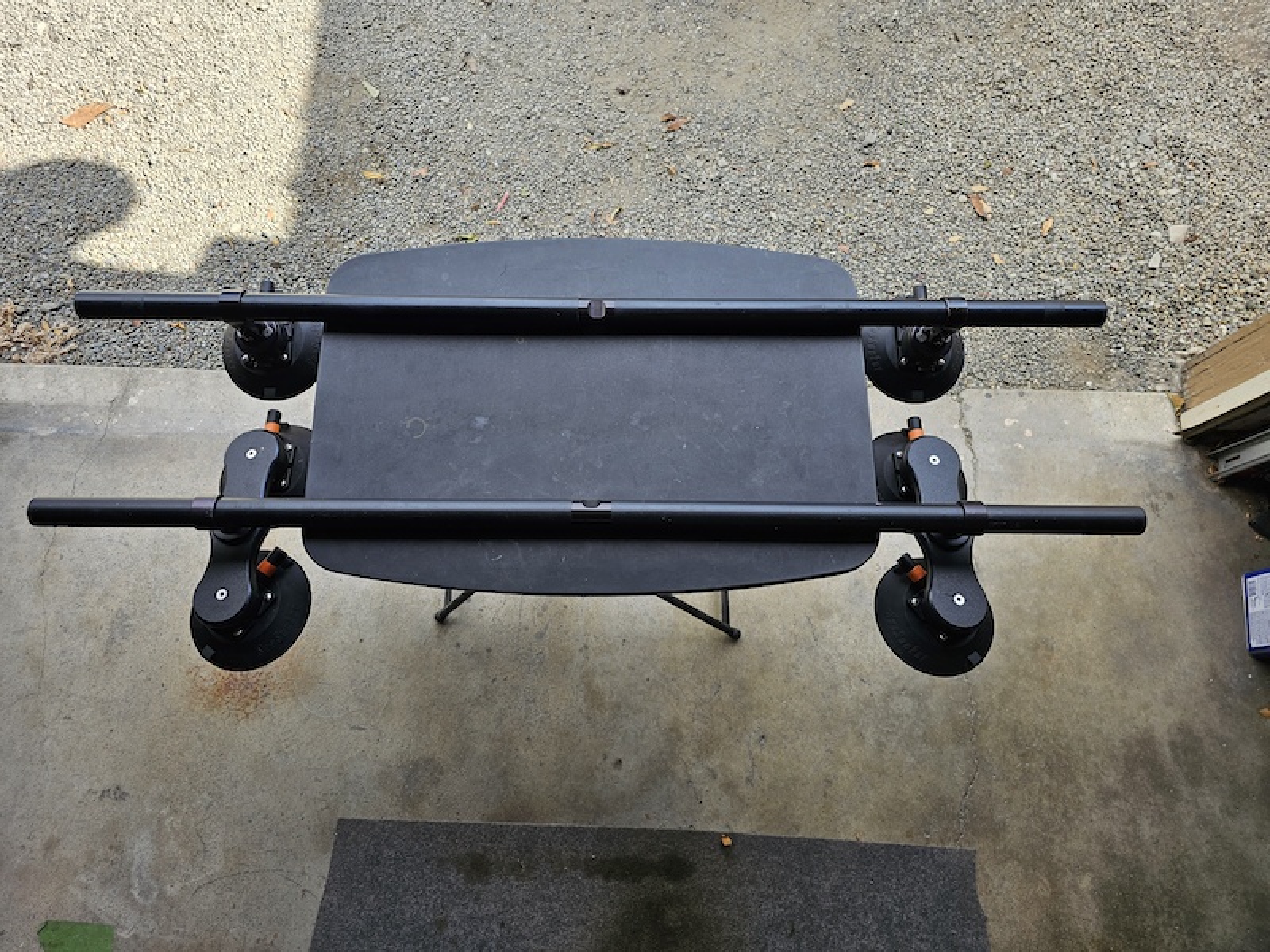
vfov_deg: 58.9
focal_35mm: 23
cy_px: 476
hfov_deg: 73.9
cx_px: 635
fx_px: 844
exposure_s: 1/180
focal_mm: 6.3
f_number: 1.7
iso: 16
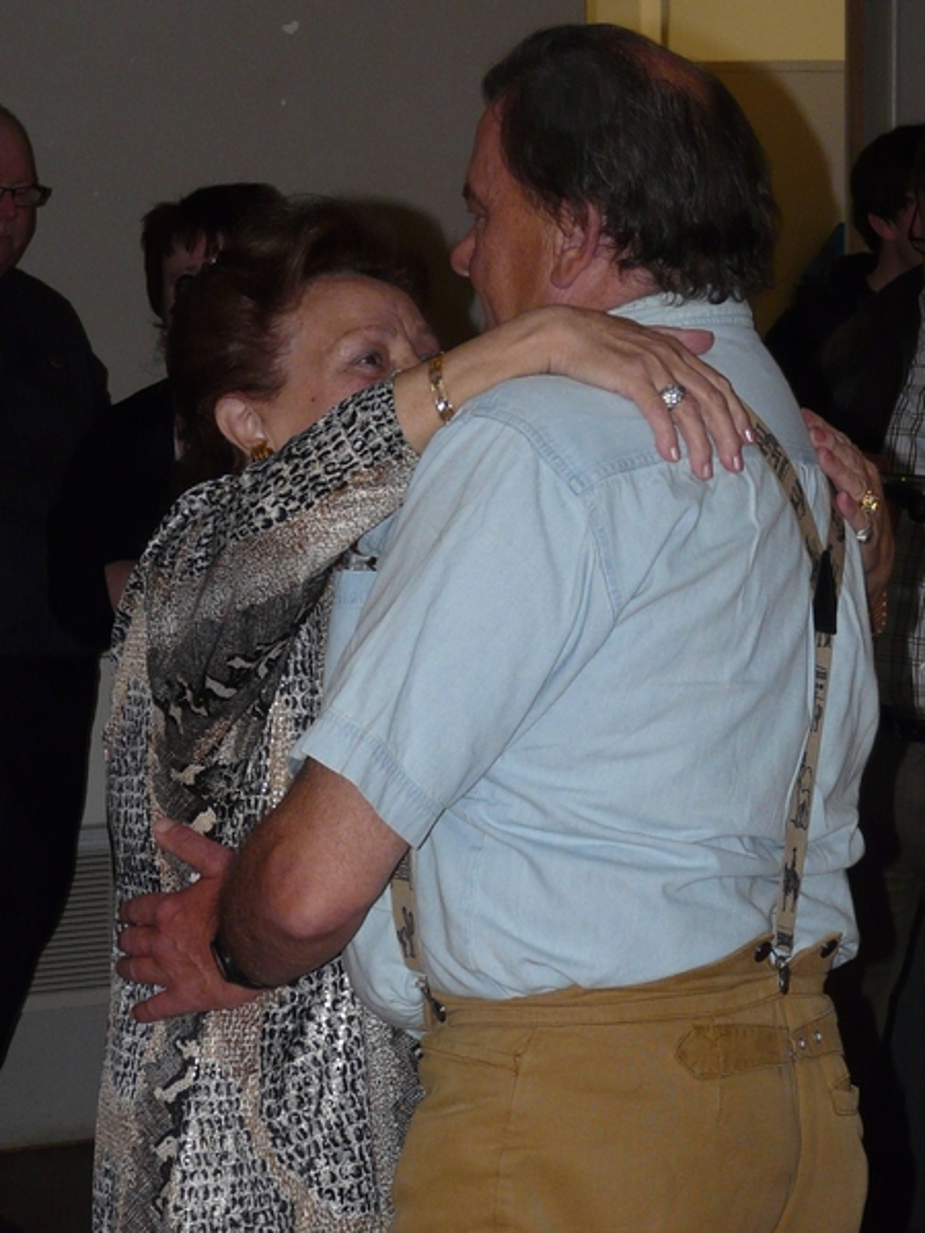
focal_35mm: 132
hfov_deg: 11.2
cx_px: 462
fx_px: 4703
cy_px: 616
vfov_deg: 14.9
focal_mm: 13.6
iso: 160
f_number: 3.6
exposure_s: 1/50
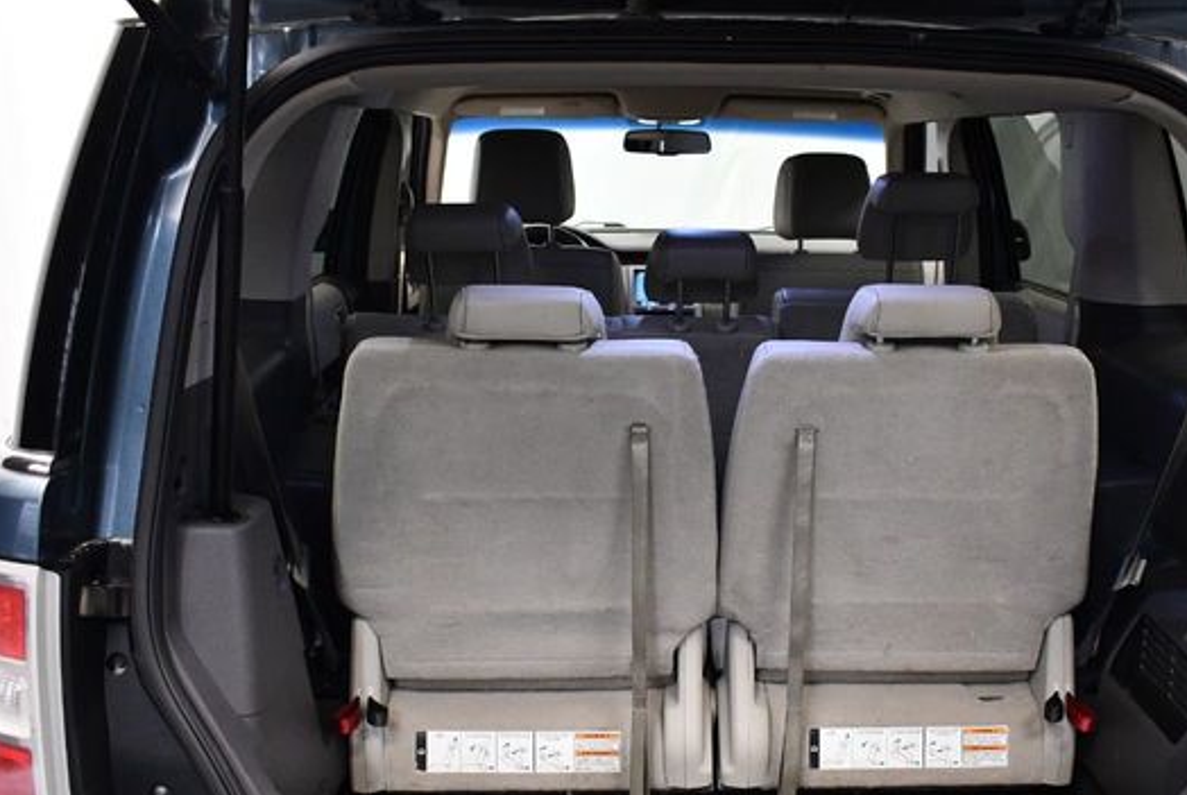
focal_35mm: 44
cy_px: 484
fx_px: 1453
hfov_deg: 44.3
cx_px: 702
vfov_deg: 30.5
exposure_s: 1/125
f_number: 3.5
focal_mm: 18
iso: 2000
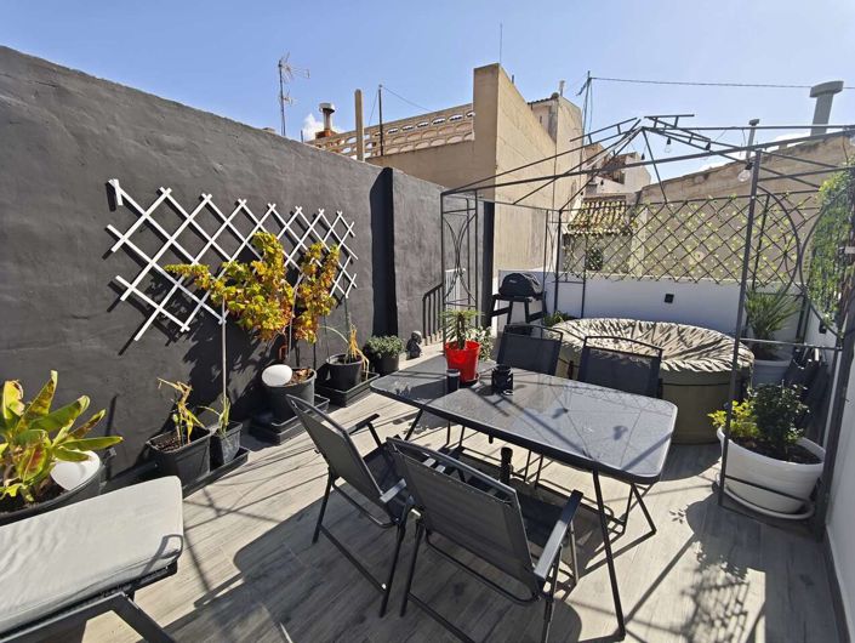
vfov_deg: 85.8
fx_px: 346
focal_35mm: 14
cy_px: 322
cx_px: 428
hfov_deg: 102.0
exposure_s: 1/640
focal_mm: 2.16
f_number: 2.2
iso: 50
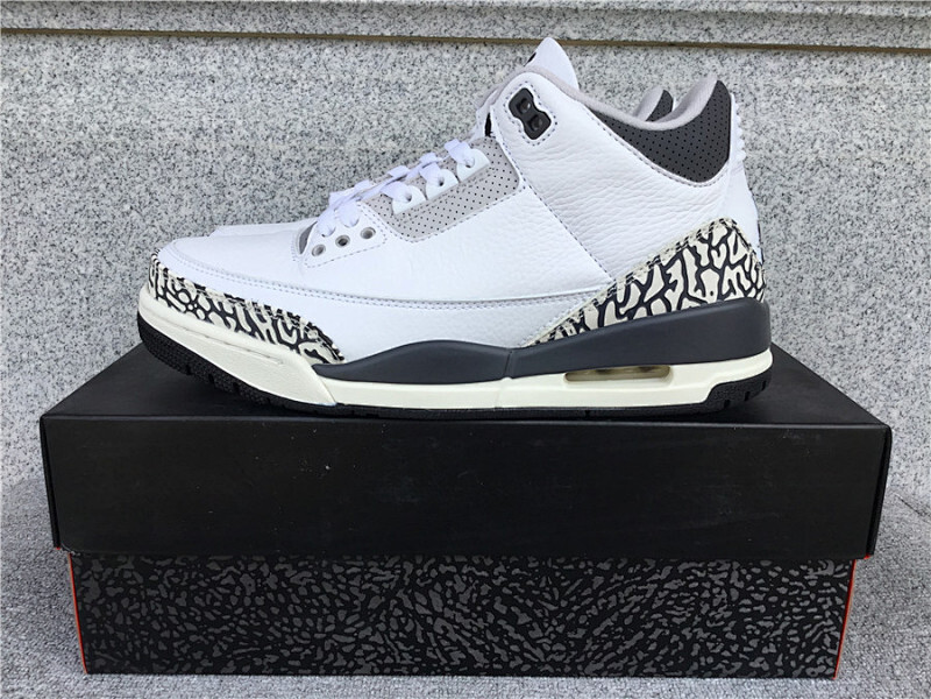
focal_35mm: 31
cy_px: 350
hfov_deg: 58.4
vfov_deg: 45.4
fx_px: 834
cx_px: 466
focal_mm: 3.3
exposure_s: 1/443
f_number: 2.4
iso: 25
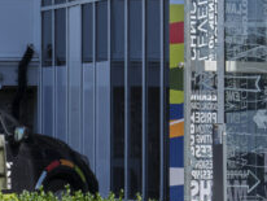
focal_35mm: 472
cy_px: -53
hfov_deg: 4.2
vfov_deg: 3.2
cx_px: 433
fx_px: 3645
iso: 100
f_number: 20
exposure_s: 1/30
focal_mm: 120
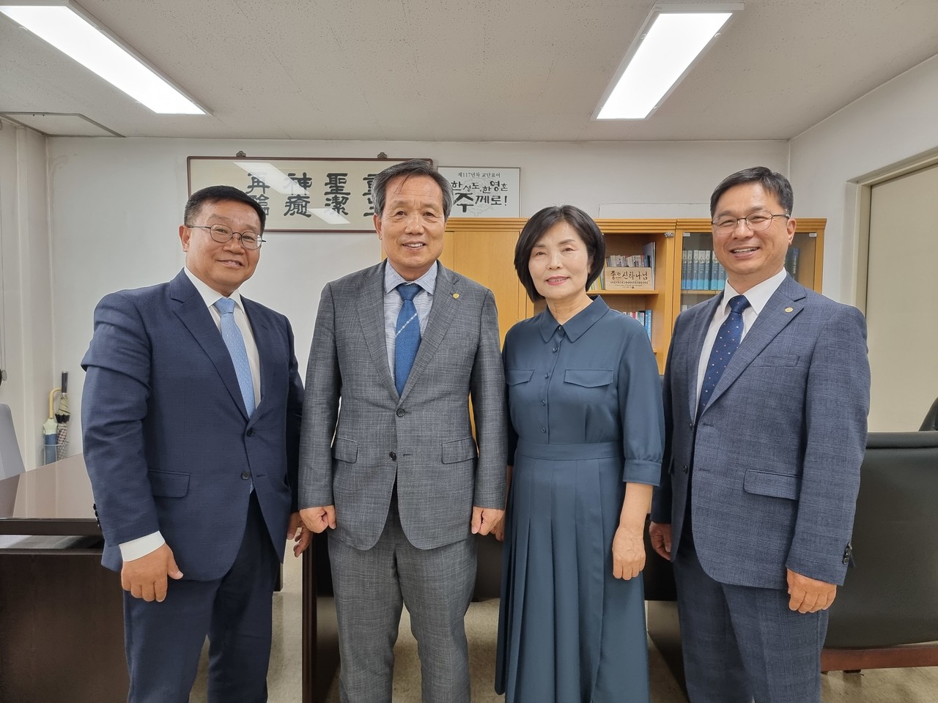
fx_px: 650
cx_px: 469
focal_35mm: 24
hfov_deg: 71.6
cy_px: 352
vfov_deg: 56.8
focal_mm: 6.7
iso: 160
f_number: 1.8
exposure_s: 1/120
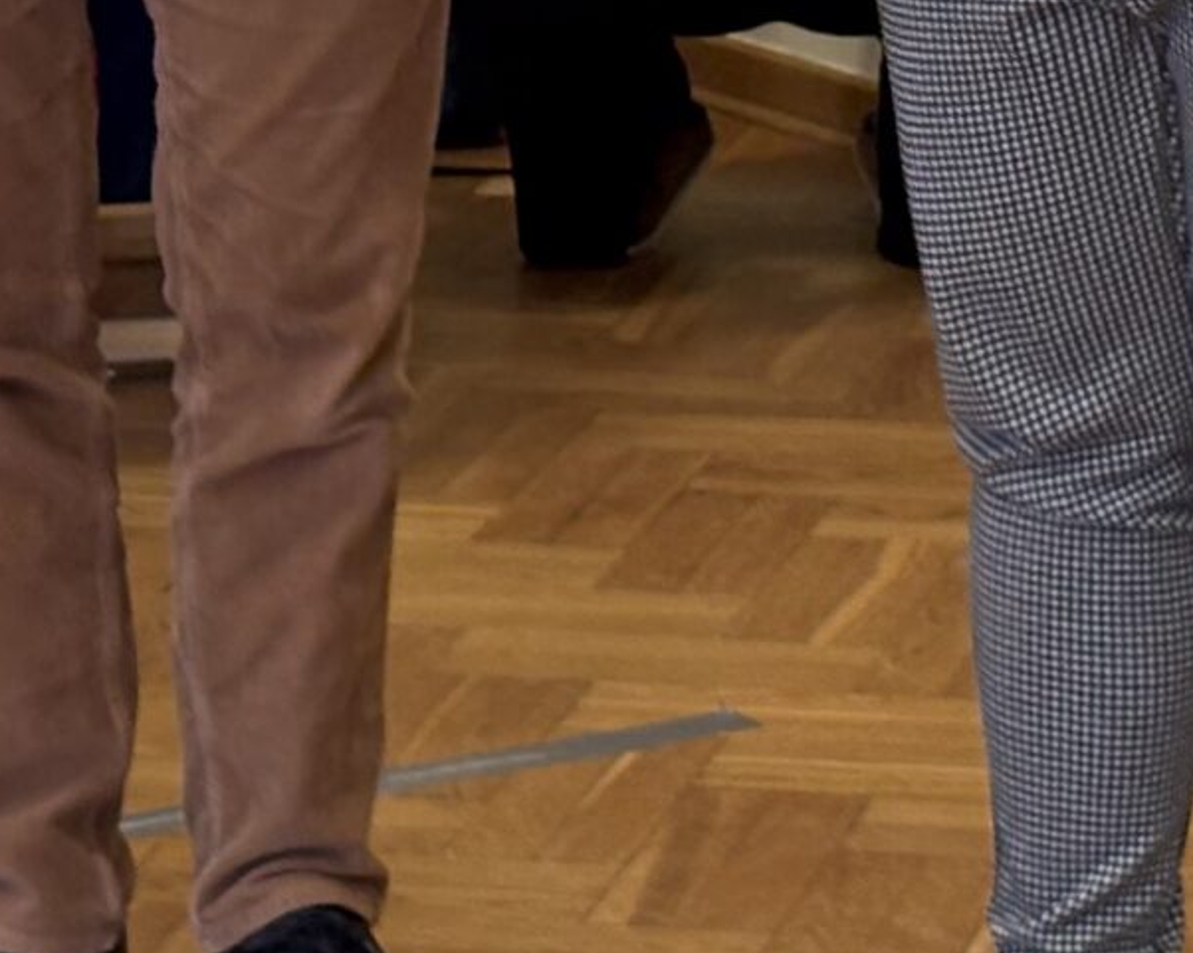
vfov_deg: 7.1
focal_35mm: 216
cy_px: -452
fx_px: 7623
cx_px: 931
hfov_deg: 8.9
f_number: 1.6
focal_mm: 5.96
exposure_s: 1/50
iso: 125
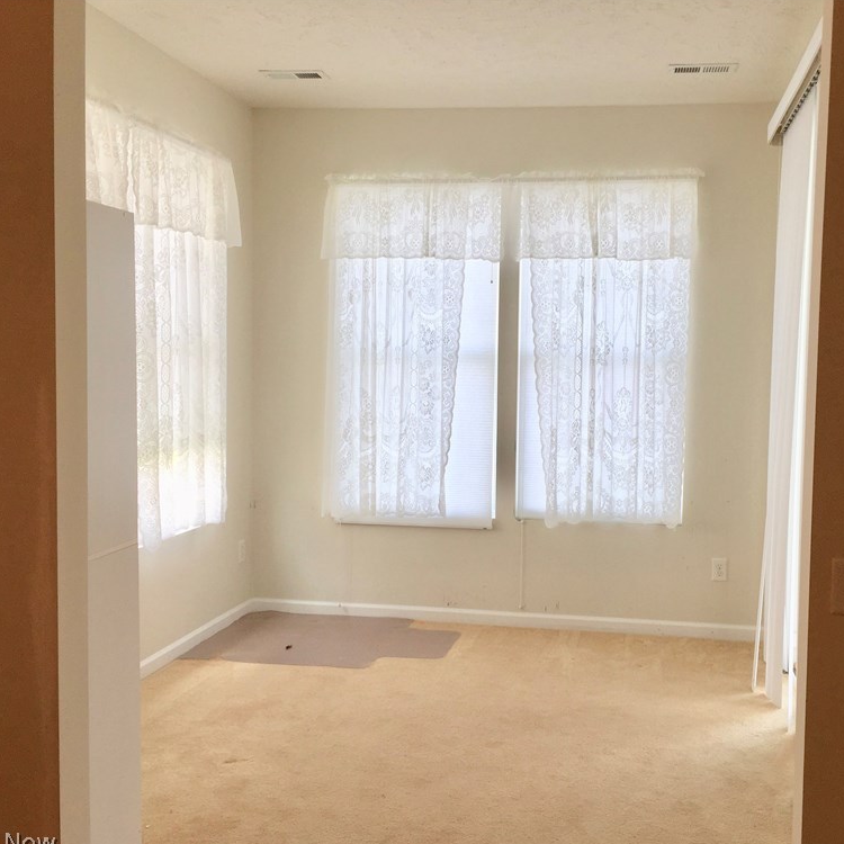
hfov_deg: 46.9
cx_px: 515
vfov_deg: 47.2
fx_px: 965
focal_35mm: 35
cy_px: 429
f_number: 2.2
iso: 32
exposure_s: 1/120
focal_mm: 4.15
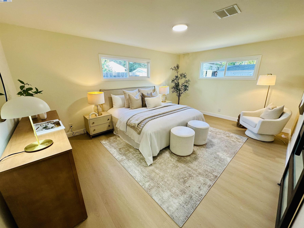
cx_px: 152
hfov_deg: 102.1
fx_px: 123
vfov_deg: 85.7
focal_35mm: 14
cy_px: 114
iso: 125
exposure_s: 1/120
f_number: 2.2
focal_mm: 2.22
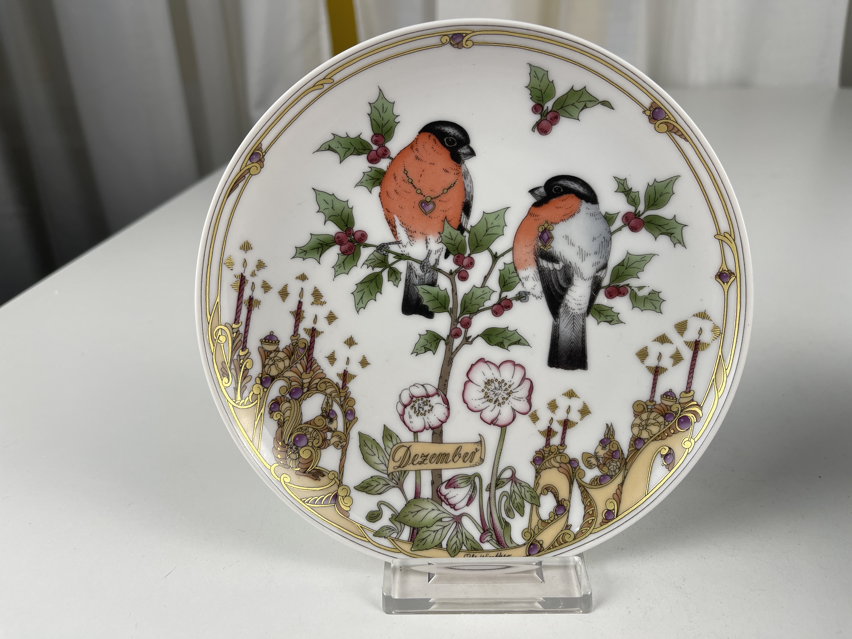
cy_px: 320
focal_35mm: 25
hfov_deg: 69.4
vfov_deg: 54.9
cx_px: 426
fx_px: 615
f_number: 1.6
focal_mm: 5.1
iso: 32
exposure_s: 1/190
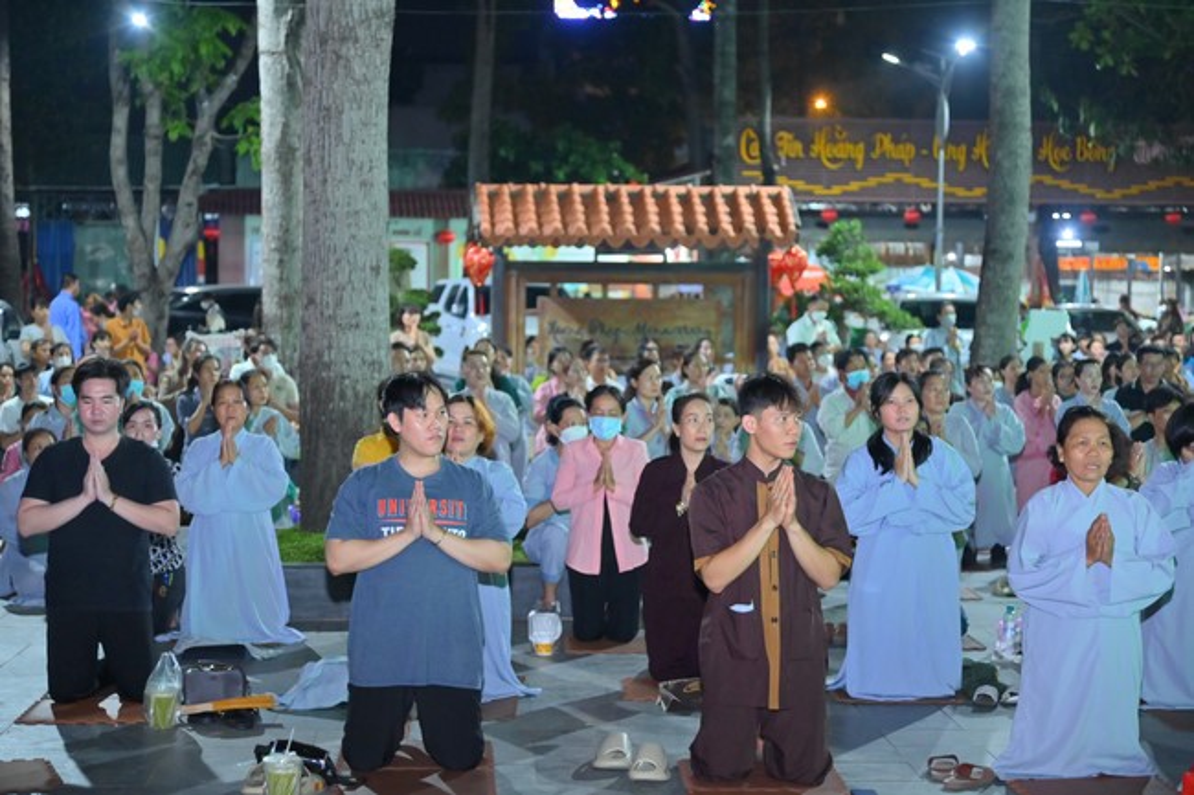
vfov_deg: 19.4
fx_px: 2321
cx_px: 597
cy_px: 398
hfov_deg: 28.9
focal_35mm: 70
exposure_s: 1/100
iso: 4000
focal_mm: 70
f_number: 4
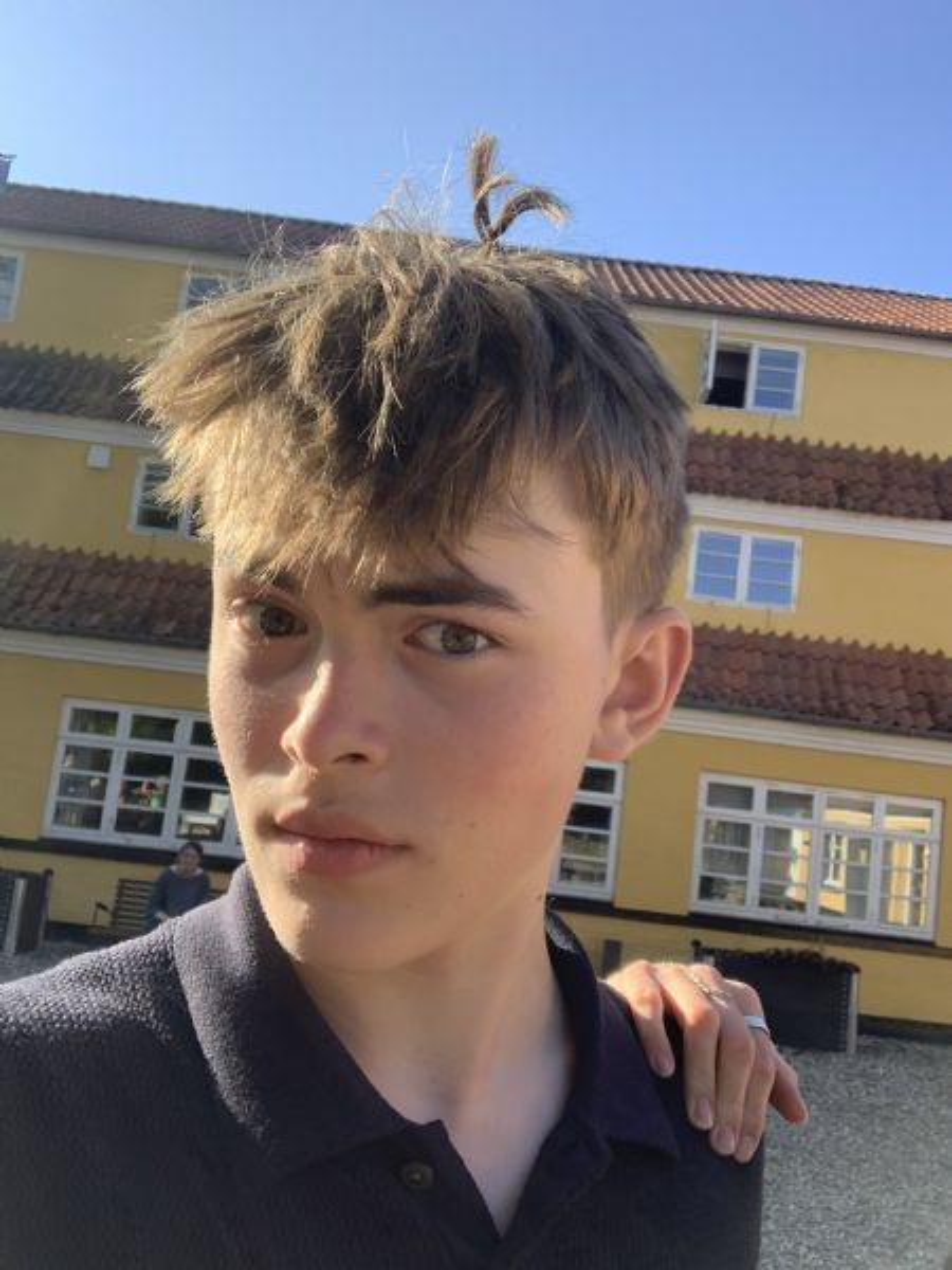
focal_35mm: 32
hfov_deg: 44.2
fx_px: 1173
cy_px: 635
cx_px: 476
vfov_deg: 56.8
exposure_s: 1/377
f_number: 2.2
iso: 16
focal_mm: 2.87
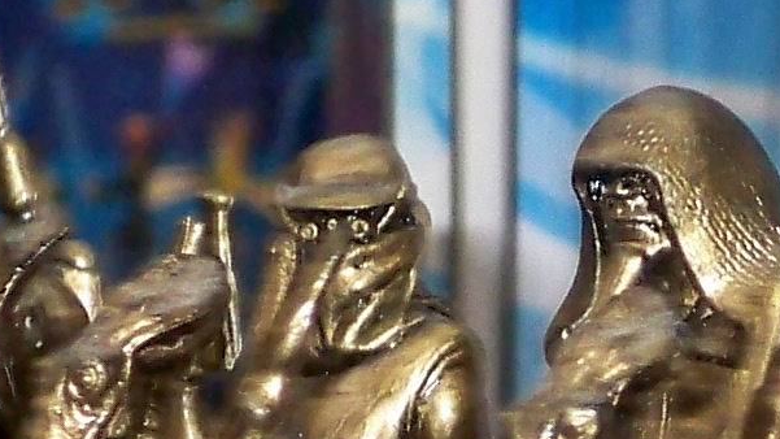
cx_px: 1273
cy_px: 691
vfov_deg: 2.7
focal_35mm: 450
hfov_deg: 4.8
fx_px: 9307
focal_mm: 12.1
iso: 200
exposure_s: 1/80
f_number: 4.5
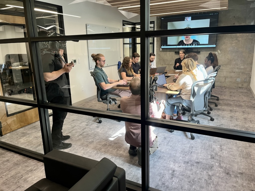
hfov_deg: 67.3
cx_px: 128
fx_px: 192
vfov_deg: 53.1
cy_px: 96
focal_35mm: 26
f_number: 1.6
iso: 80
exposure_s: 1/60
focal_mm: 5.1
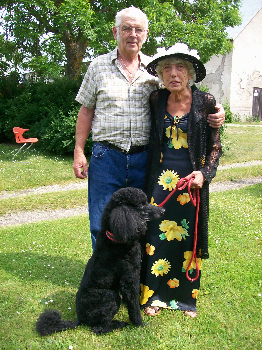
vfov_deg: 51.4
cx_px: 131
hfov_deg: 39.6
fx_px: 364
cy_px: 175
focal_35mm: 36
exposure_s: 1/354
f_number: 2.7
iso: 80
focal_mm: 6
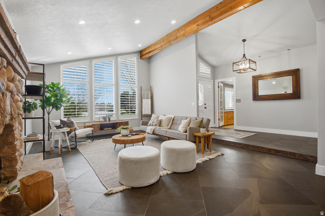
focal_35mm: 16
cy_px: 108
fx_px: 144
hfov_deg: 96.8
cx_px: 162
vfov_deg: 73.7
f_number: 9
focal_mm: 16
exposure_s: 1/100
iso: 250
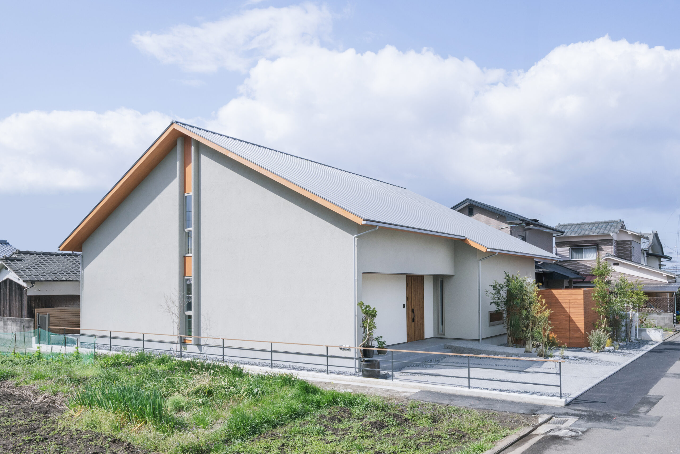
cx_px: 340
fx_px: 368
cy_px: 227
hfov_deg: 85.4
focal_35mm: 20
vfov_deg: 63.2
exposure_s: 1/400
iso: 320
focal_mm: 19.5
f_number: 11
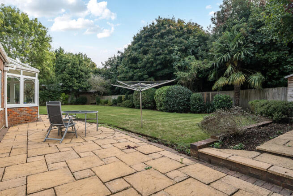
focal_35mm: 19
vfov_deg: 64.6
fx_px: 155
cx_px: 146
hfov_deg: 86.9
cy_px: 98
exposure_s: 1/250
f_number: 8
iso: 400
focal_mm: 13
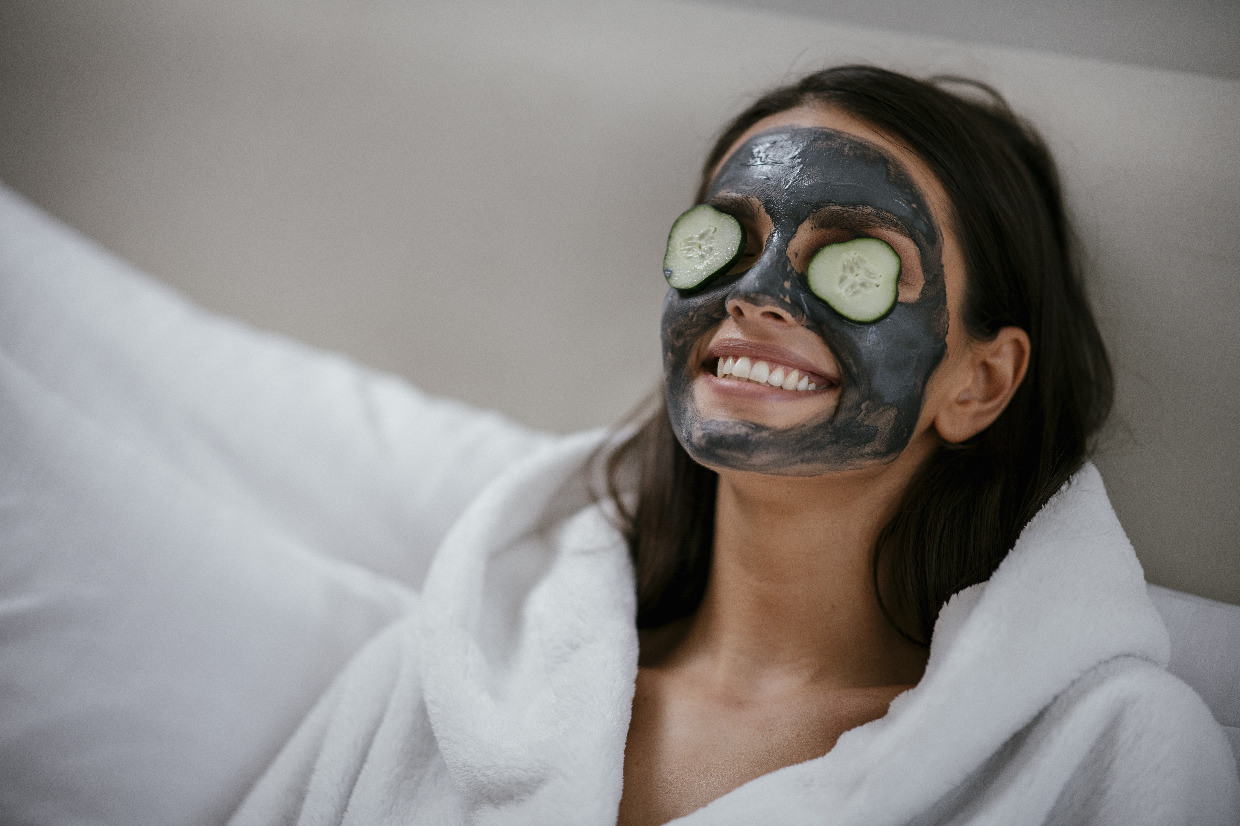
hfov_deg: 19.5
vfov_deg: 13.0
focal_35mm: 105
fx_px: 3616
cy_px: 413
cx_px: 620
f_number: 1.4
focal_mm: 105
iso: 125
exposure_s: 1/160
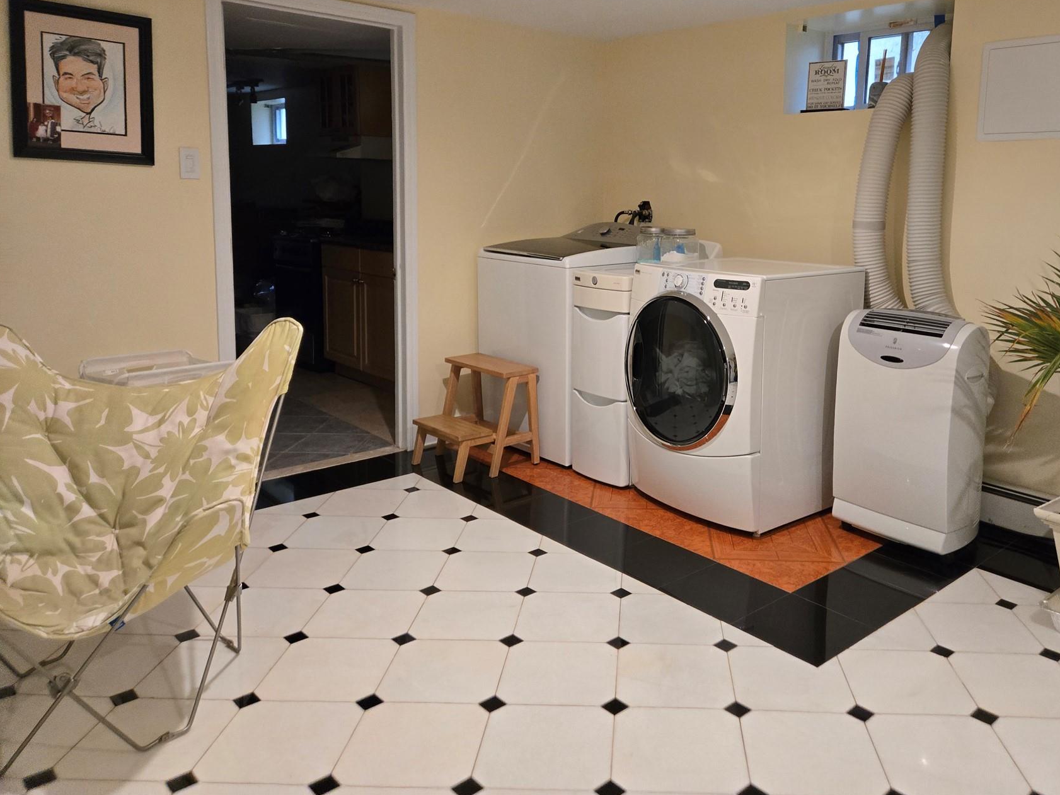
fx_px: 858
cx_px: 642
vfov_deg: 49.4
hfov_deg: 62.8
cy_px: 314
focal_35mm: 28
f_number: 1.8
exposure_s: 1/120
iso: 640
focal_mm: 5.4
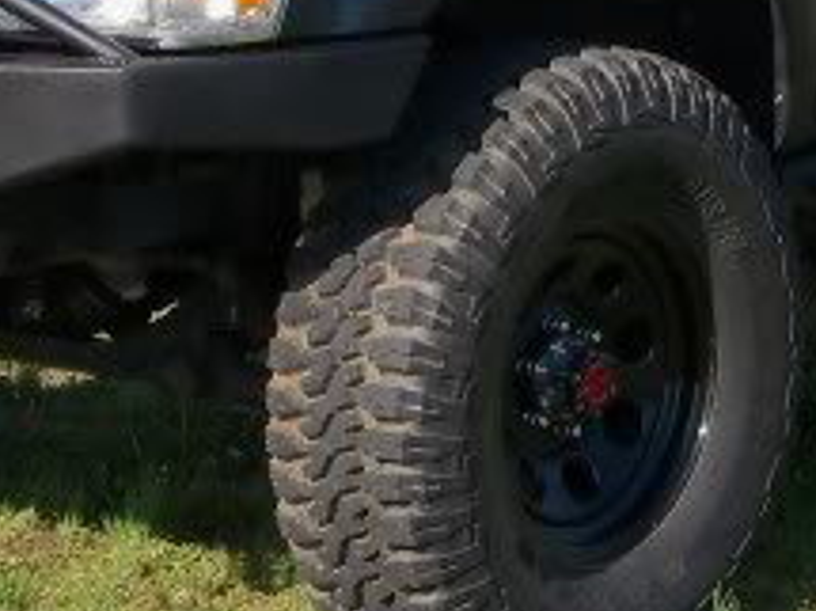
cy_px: -11
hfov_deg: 10.6
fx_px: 4382
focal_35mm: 186
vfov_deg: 7.9
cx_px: 482
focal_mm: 8.8
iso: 80
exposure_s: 1/640
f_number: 3.8
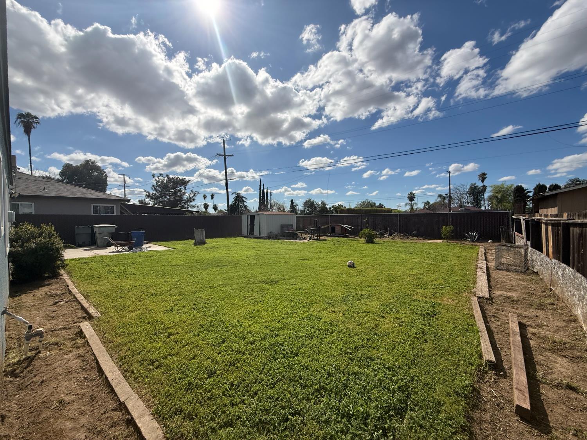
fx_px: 237
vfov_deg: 85.7
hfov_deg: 102.1
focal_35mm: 14
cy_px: 220
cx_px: 294
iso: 50
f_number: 2.2
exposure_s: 1/6173
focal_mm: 2.22
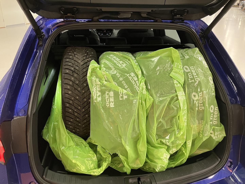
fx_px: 198
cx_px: 122
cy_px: 92
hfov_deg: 63.4
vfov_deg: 49.7
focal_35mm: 28
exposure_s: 1/50
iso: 250
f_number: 1.8
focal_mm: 3.99
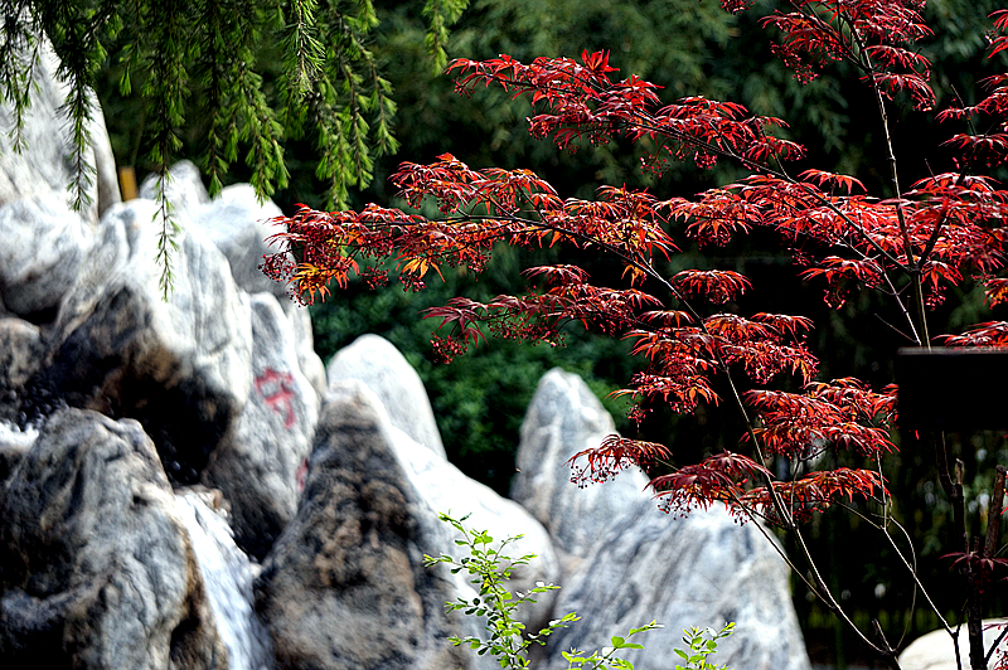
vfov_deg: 10.9
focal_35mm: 126
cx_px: 504
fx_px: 3525
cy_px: 335
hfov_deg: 16.3
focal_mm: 84
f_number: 5
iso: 250
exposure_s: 1/160
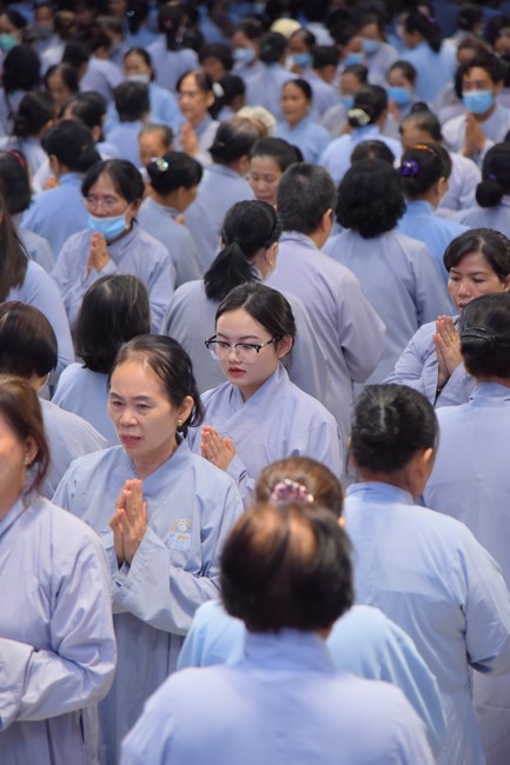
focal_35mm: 120
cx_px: 255
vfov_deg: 17.1
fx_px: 2551
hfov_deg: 11.4
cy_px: 382
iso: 1250
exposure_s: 1/160
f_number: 4
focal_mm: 120
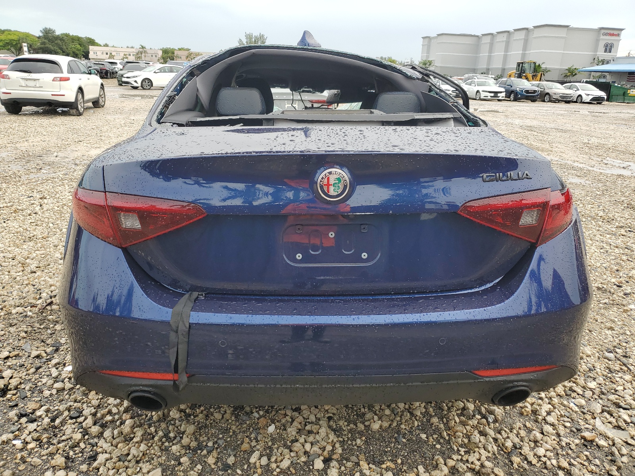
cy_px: 238
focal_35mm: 26
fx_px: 477
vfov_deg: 53.1
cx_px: 318
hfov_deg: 67.3
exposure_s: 1/769
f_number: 1.5
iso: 50
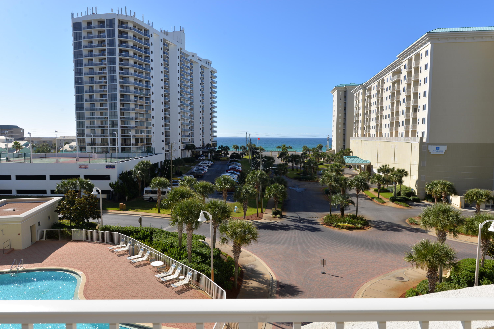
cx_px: 247
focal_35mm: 24
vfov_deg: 53.1
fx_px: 329
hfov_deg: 73.7
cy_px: 164
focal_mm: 24
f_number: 9
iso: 100
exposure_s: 1/200
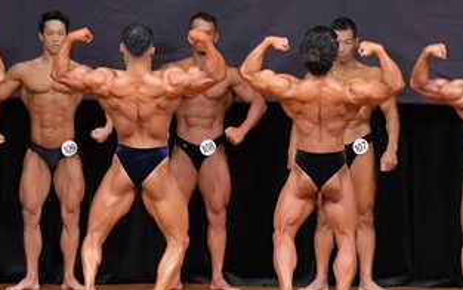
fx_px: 4293
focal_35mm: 340
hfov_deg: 6.2
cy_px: 121
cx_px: 325
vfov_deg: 3.9
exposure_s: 1/400
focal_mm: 90
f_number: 5.6
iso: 5000
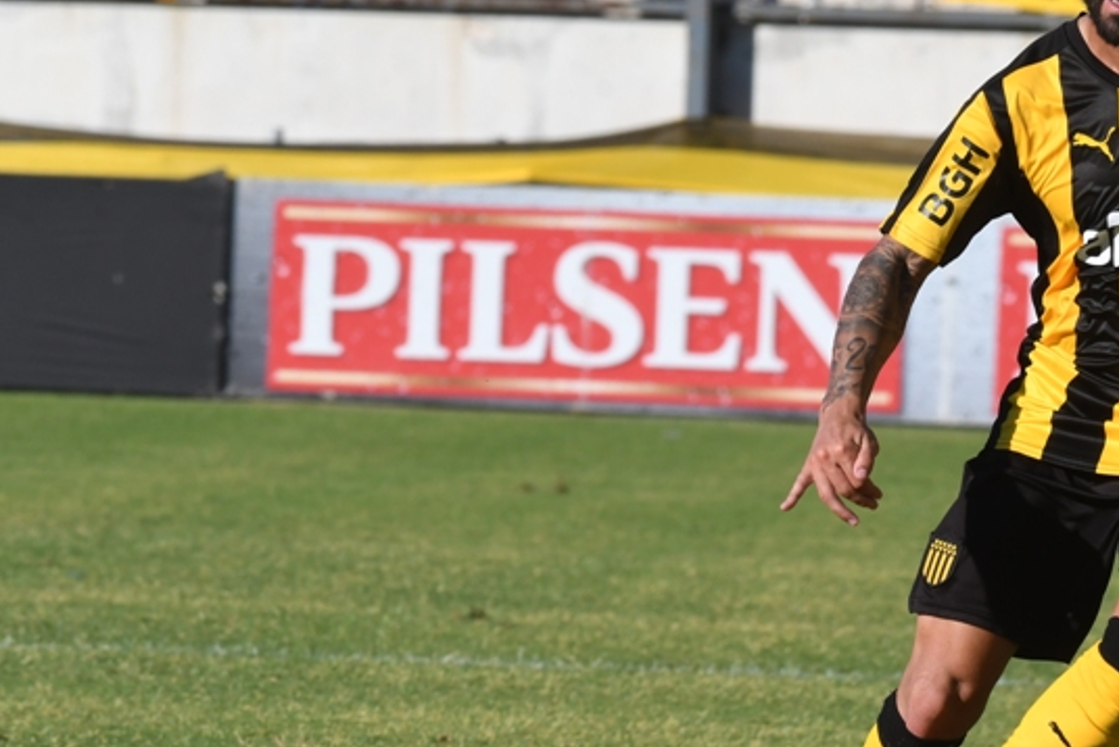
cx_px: 992
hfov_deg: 2.4
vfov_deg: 1.6
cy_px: 393
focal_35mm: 859
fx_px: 26714
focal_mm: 300
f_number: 13
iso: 500
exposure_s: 1/640
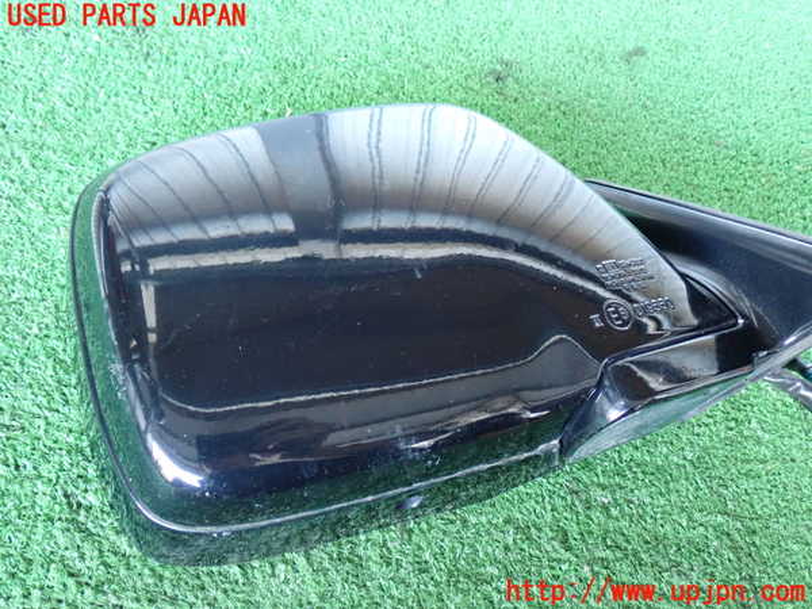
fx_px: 844
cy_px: 304
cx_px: 406
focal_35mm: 36
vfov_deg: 39.7
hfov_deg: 51.4
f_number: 2.5
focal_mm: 6.37
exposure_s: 1/20
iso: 800
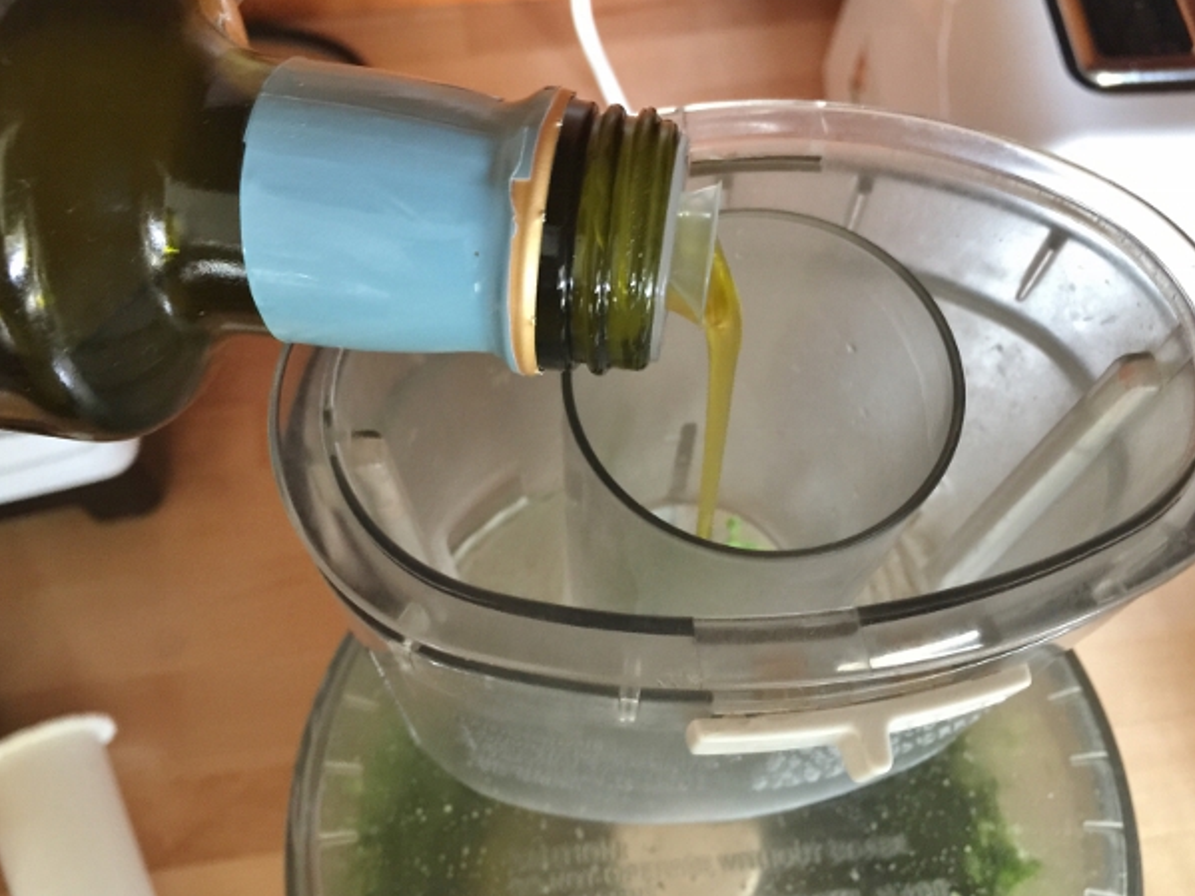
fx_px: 1070
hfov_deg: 58.4
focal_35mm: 31
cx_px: 595
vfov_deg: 45.4
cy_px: 459
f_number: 2.2
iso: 125
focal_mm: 4.15
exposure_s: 1/10
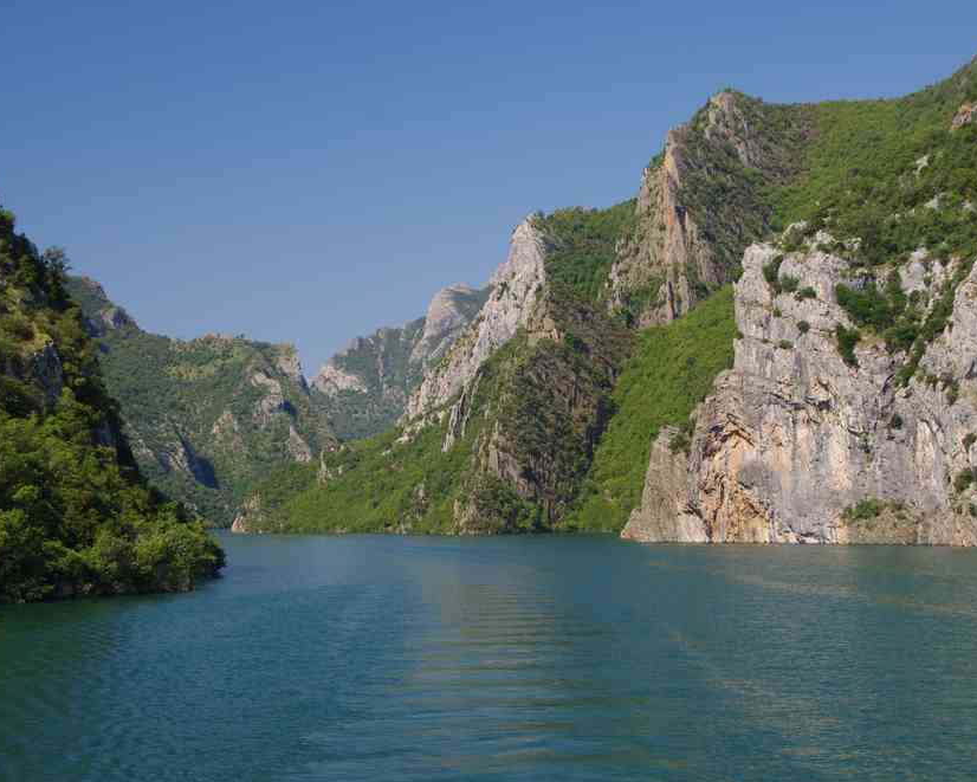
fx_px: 1723
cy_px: 392
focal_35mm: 60
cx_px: 483
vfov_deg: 25.6
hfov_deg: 31.7
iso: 100
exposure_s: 1/30
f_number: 11
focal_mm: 35
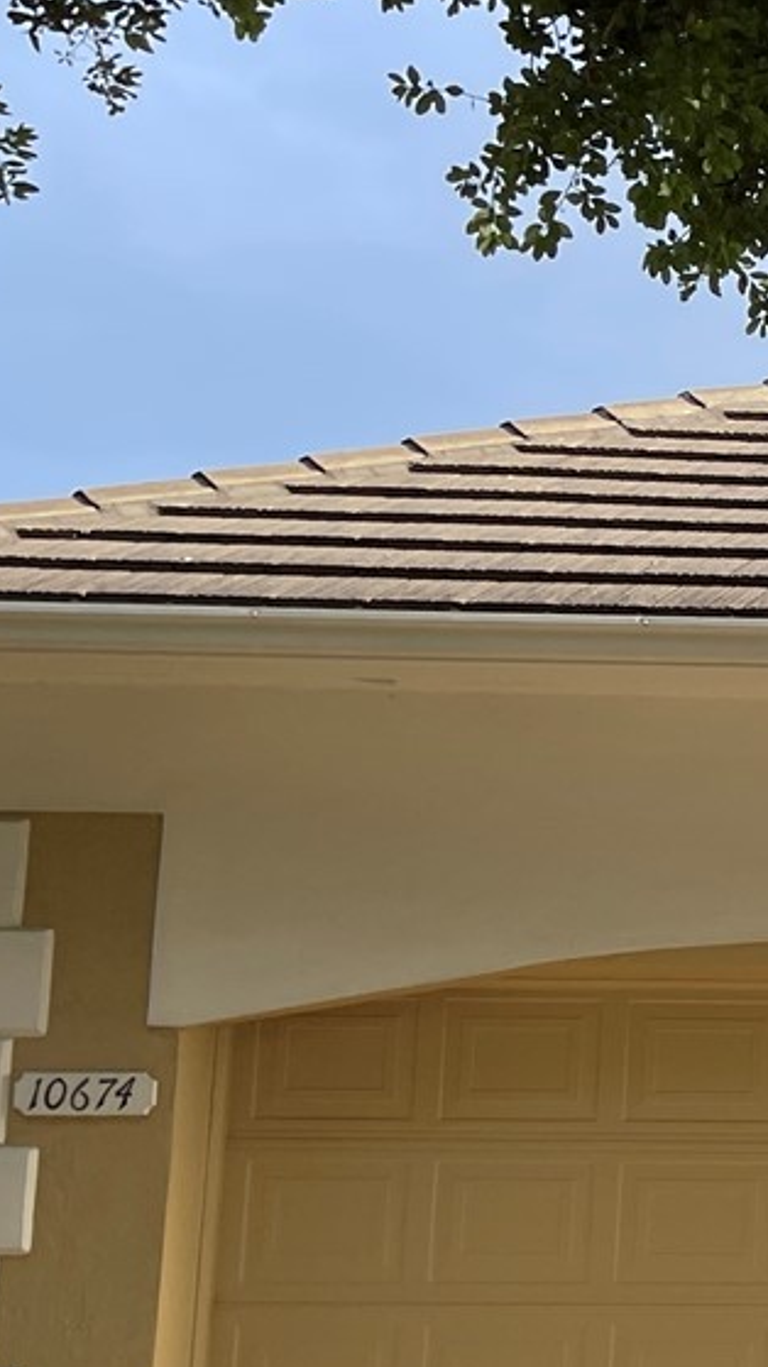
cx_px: 1693
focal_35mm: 78
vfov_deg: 27.0
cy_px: 949
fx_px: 2827
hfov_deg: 12.8
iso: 32
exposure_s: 1/1038
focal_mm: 5.1
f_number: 1.6
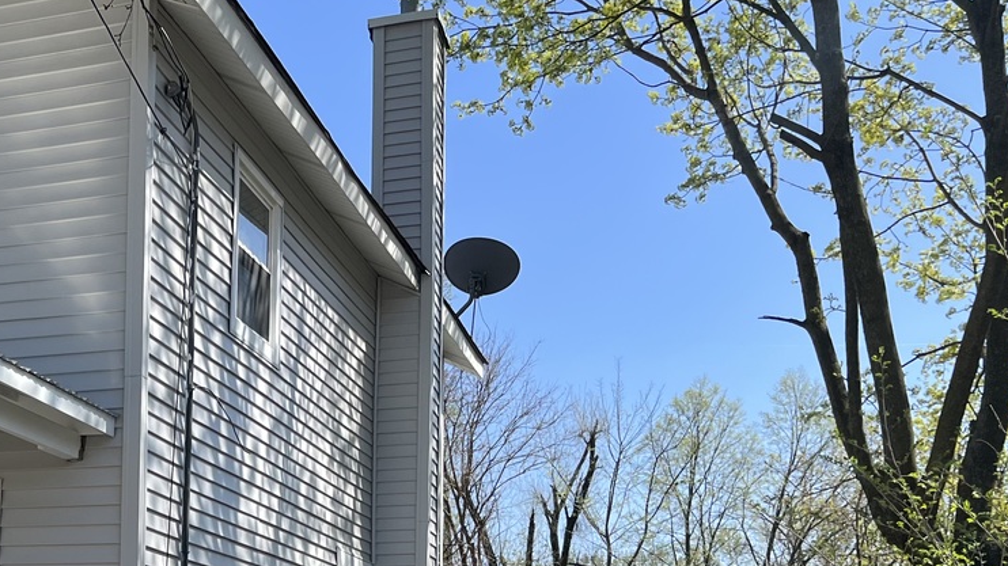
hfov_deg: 36.2
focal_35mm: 55
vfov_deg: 20.6
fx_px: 1470
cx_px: 156
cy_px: 643
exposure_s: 1/2268
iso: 50
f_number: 1.6
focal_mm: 5.1
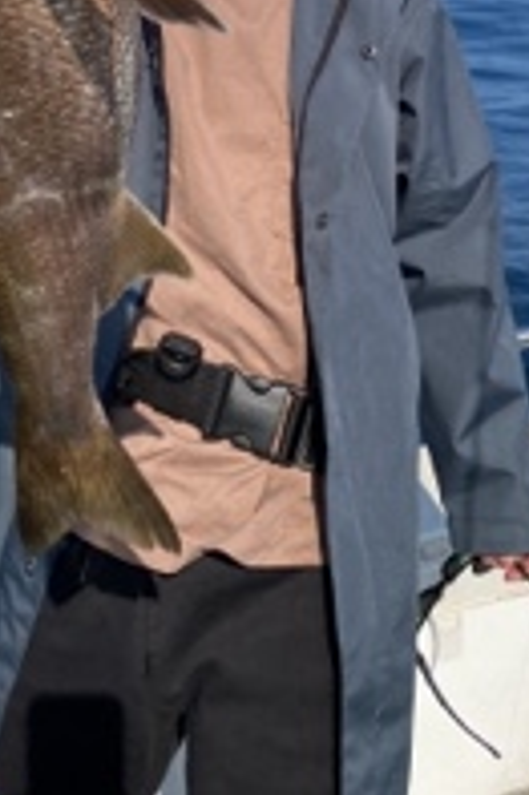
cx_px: 254
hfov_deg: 24.6
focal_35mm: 55
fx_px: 1214
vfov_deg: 34.4
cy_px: 93
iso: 32
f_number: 1.8
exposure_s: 1/3984
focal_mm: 4.25
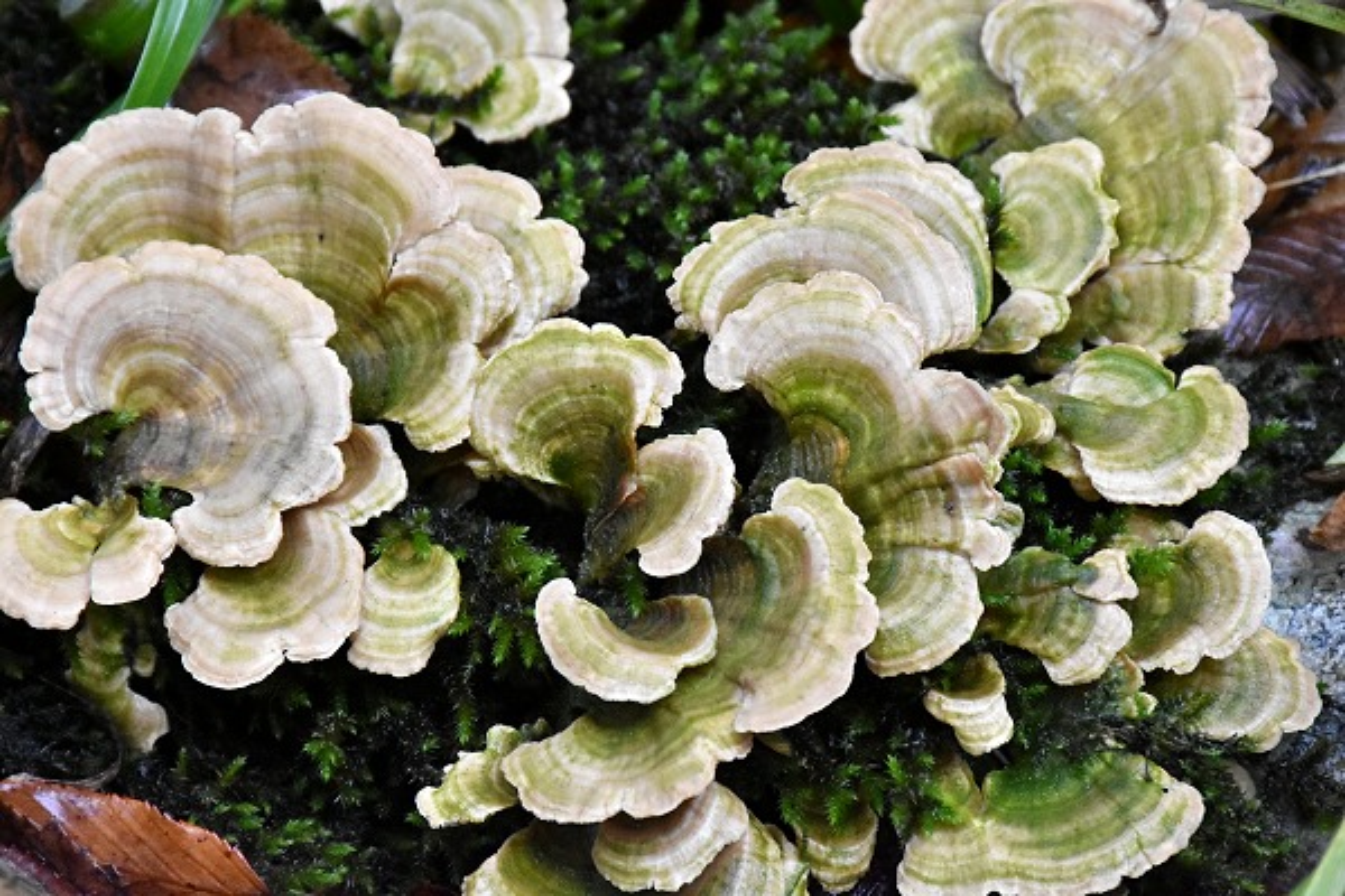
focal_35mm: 210
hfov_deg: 9.8
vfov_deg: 6.5
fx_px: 7845
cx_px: 672
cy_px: 448
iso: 2500
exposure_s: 1/250
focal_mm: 140
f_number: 10
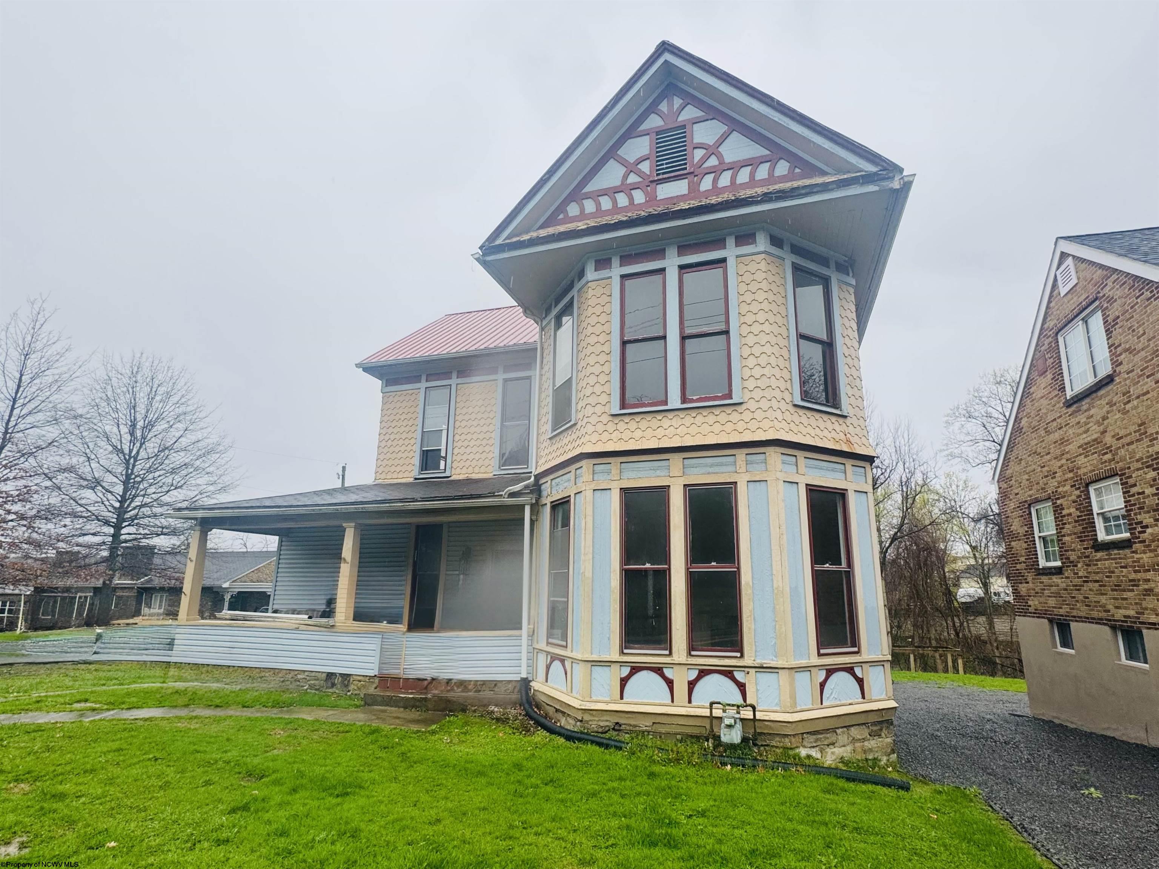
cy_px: 434
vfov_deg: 85.7
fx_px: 469
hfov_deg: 102.1
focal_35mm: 14
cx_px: 580
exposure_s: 1/344
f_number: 2.2
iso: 40
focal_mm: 2.22
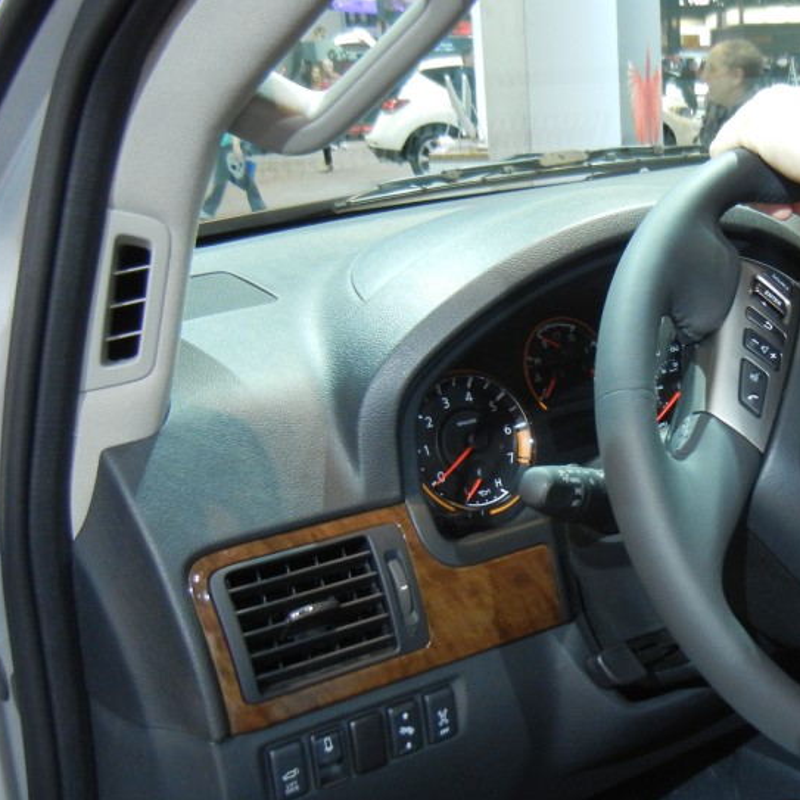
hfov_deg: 32.9
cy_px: 436
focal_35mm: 50
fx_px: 1307
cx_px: 664
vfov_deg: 34.0
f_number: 3.5
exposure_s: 1/32.3
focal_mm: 5.4
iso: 400
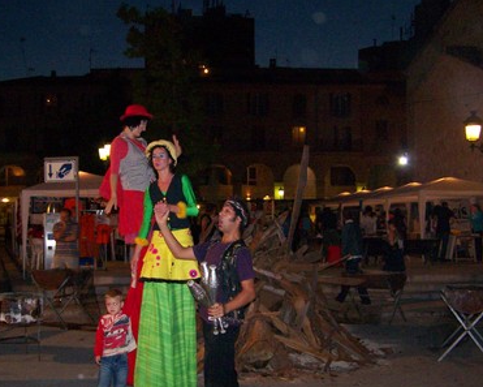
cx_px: 194
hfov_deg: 41.0
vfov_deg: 33.4
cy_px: 219
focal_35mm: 45
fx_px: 643
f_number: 2.8
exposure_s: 1/60
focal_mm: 6.3
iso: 400
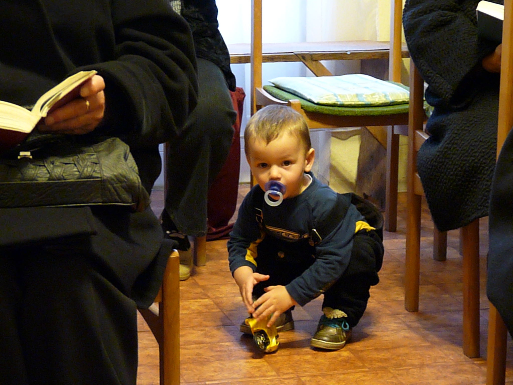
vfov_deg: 13.6
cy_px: 192
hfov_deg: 18.0
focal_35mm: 109
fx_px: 1615
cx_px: 256
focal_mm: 19.4
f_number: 3.6
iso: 1600
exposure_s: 1/20
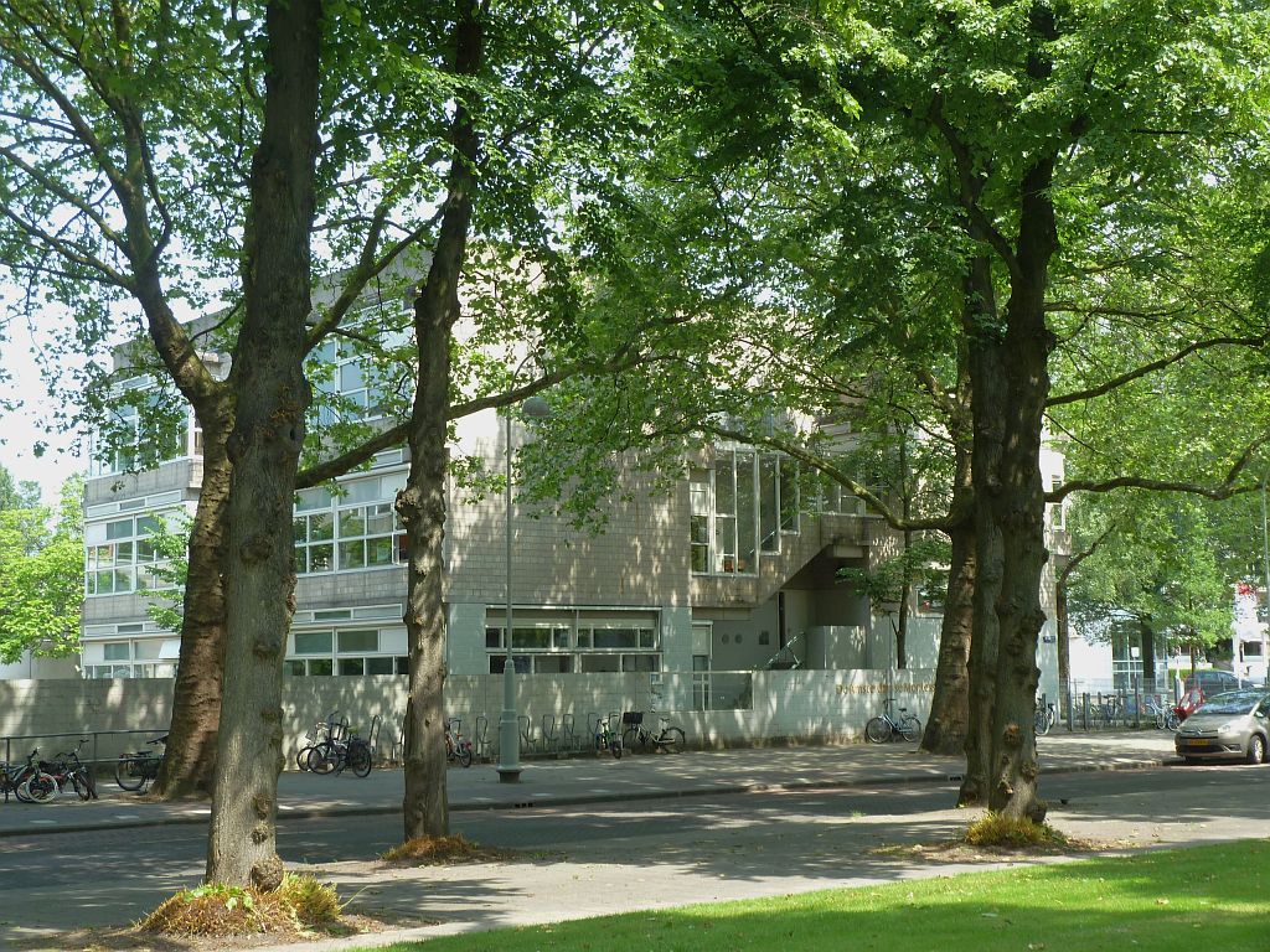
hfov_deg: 39.7
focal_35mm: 48
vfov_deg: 30.3
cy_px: 476
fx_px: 1761
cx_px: 635
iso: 80
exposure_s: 1/80
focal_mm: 7.9
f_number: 3.8
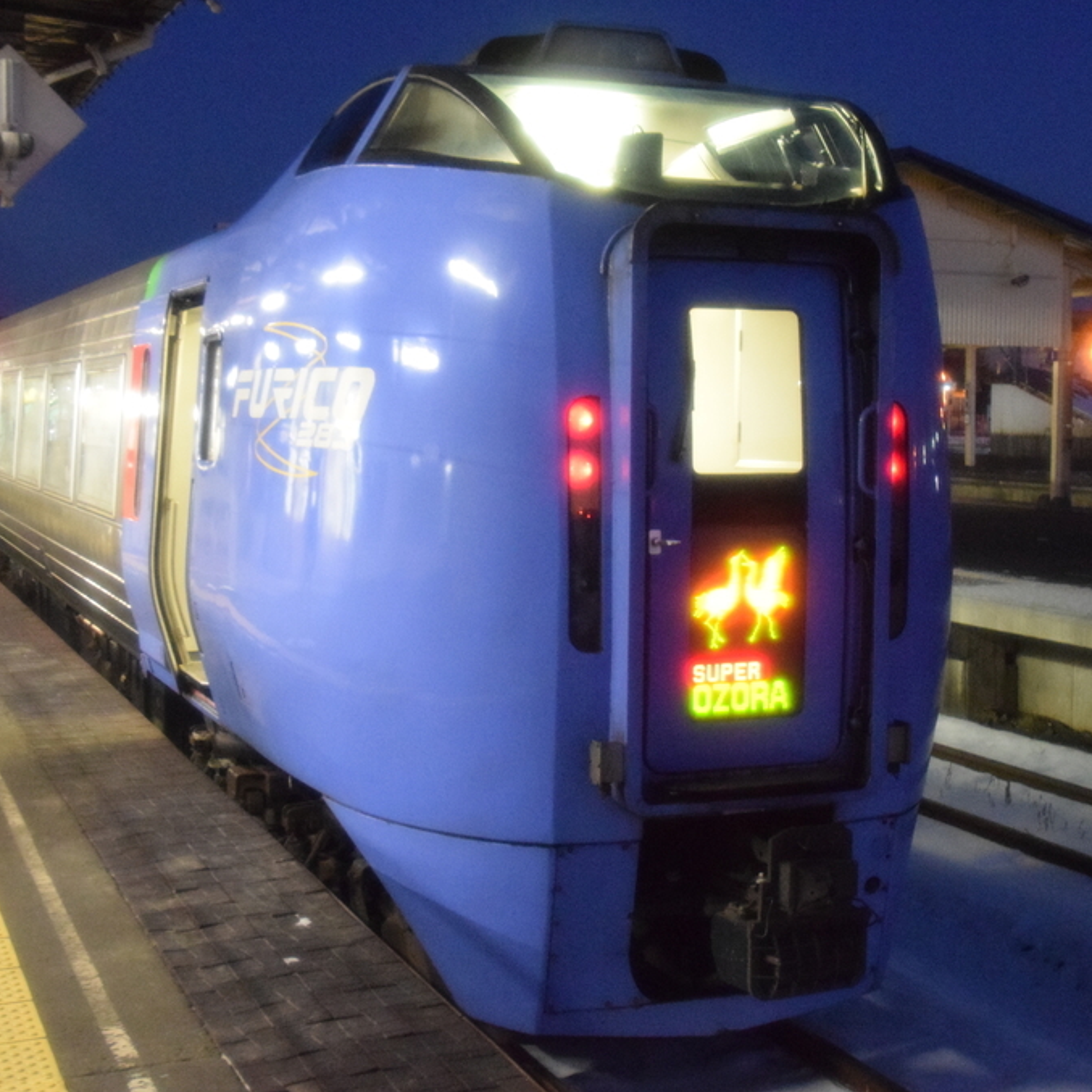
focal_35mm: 54
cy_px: 544
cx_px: 623
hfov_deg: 31.6
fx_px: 1927
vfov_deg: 31.6
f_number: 8
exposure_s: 1/15
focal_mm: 28
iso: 8000
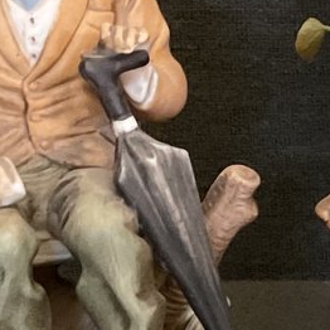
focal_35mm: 148
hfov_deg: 10.8
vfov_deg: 11.8
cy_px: 153
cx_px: 658
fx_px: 1596
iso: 400
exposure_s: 1/30
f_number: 1.8
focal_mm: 3
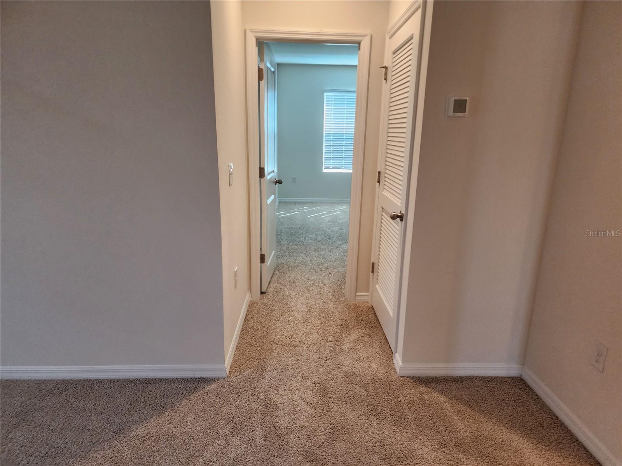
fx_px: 413
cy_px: 233
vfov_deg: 58.9
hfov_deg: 73.9
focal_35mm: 23
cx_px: 311
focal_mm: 6.4
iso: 250
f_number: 1.8
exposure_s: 1/120
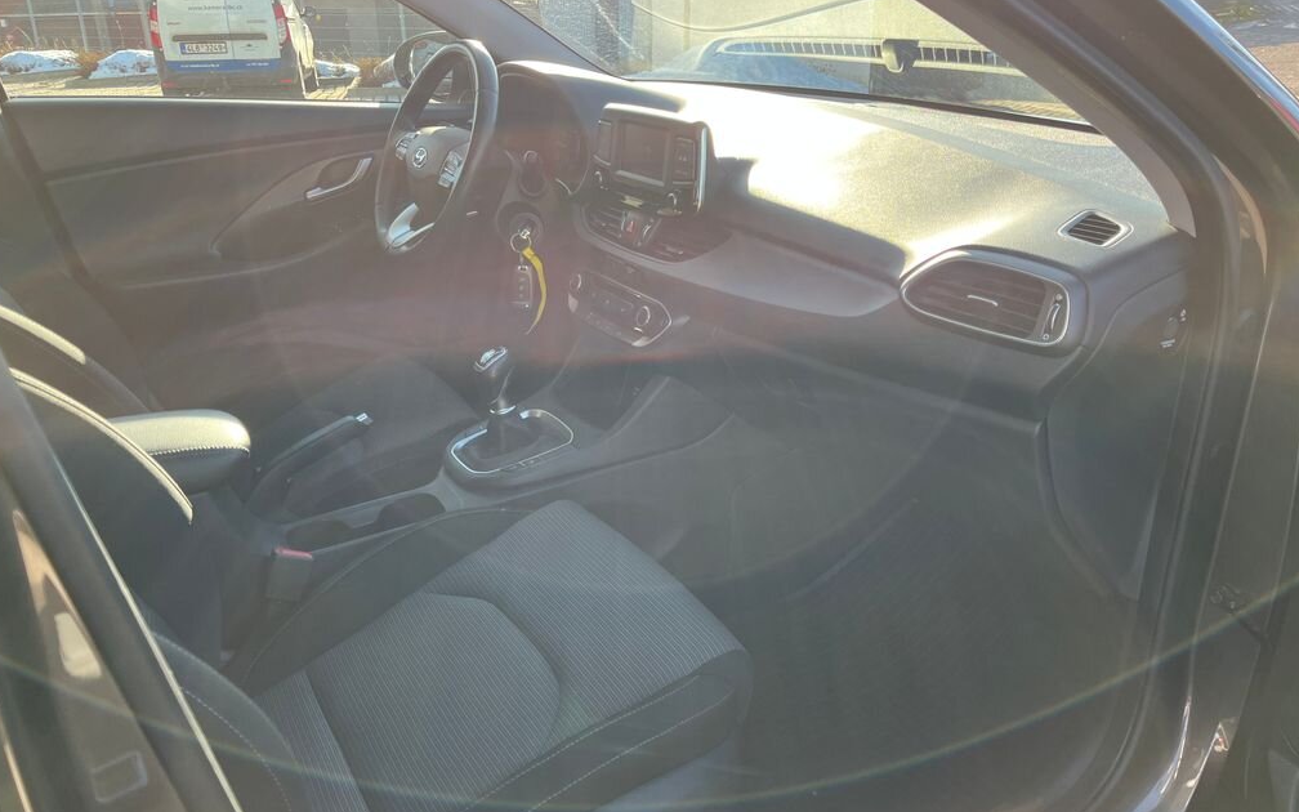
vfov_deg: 44.5
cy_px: 407
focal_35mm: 28
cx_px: 642
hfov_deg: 66.5
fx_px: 991
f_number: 1.6
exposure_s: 1/366
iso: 50
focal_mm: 5.1
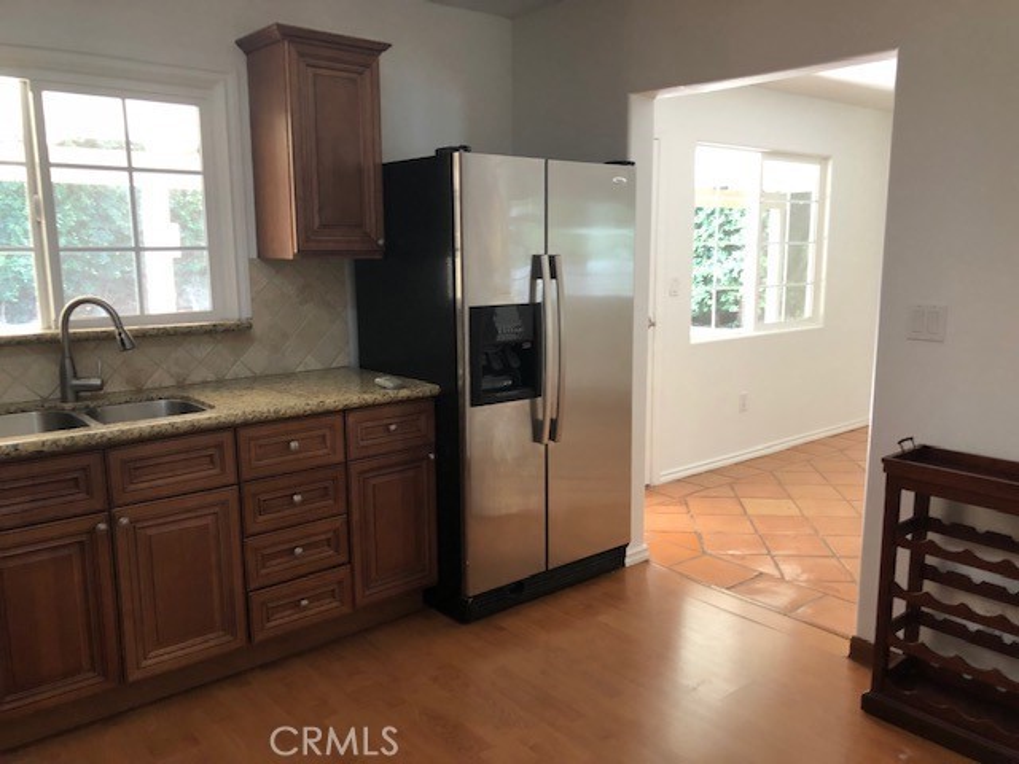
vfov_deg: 49.7
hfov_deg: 63.4
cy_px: 382
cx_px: 510
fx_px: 824
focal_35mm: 28
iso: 64
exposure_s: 1/15
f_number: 1.8
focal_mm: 3.99
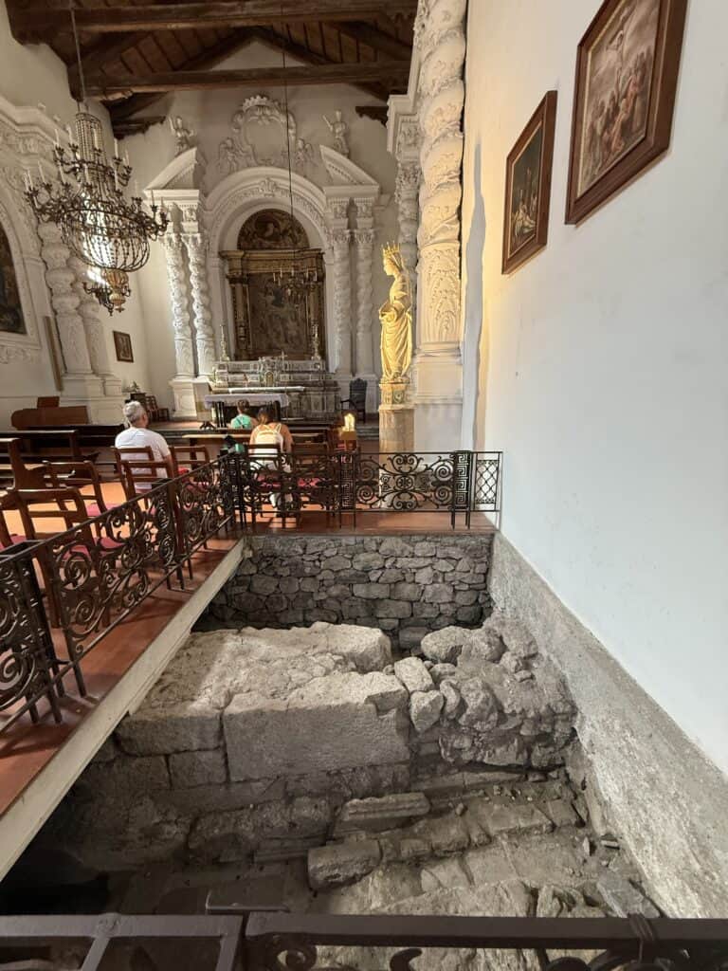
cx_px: 364
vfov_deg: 102.1
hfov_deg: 85.7
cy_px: 486
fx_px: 393
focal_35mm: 14
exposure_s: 1/50
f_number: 2.2
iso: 250
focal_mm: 2.22
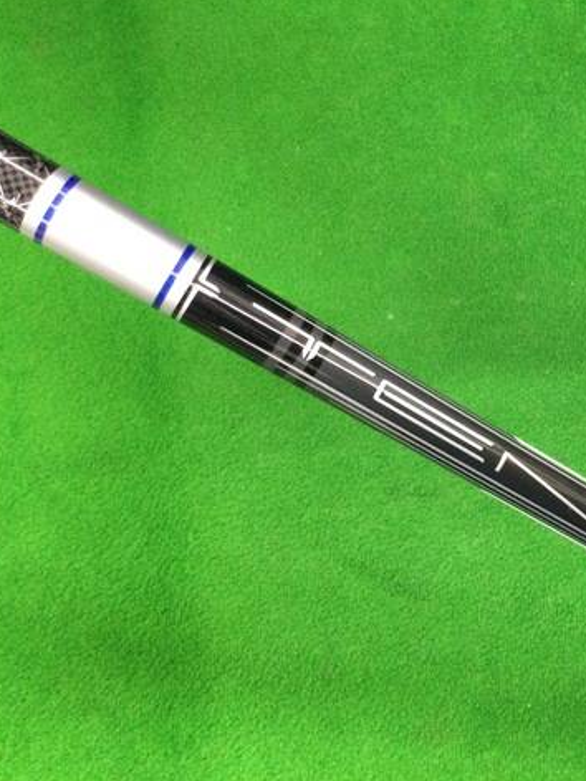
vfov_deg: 44.8
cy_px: 387
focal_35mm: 42
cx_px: 518
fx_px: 948
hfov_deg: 32.8
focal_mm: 3.3
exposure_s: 1/30
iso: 250
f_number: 2.4
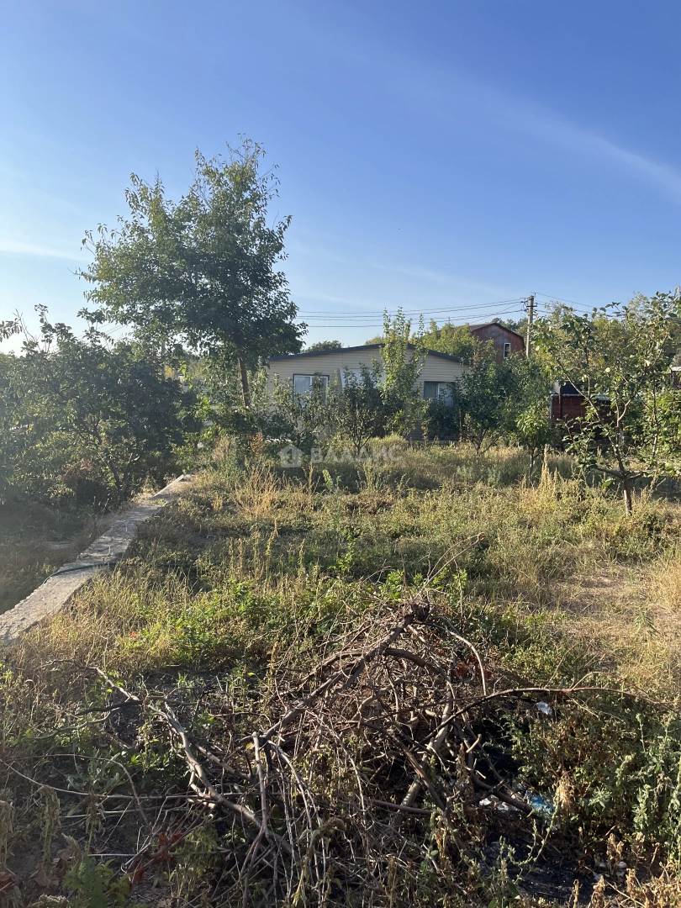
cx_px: 340
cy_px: 454
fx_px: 682
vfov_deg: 67.3
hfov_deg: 53.1
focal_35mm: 26
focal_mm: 5.1
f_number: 1.6
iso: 50
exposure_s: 1/2179
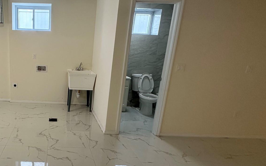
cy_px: 96
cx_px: 56
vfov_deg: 45.9
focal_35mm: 27
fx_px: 196
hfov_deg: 62.9
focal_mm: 2.22
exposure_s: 1/120
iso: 200
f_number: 2.2
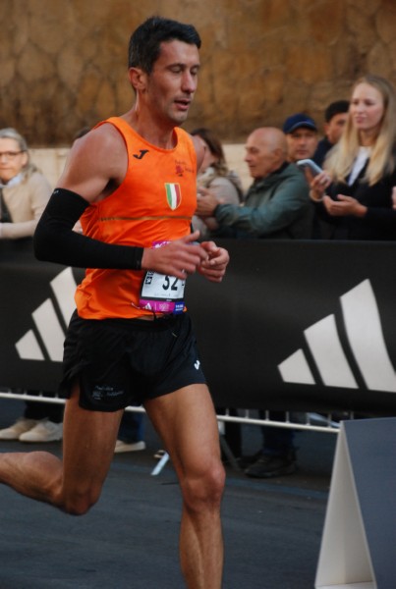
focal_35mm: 142
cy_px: 294
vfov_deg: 14.4
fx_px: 2339
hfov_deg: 9.7
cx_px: 198
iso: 1000
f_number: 5.6
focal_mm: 95
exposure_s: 1/400
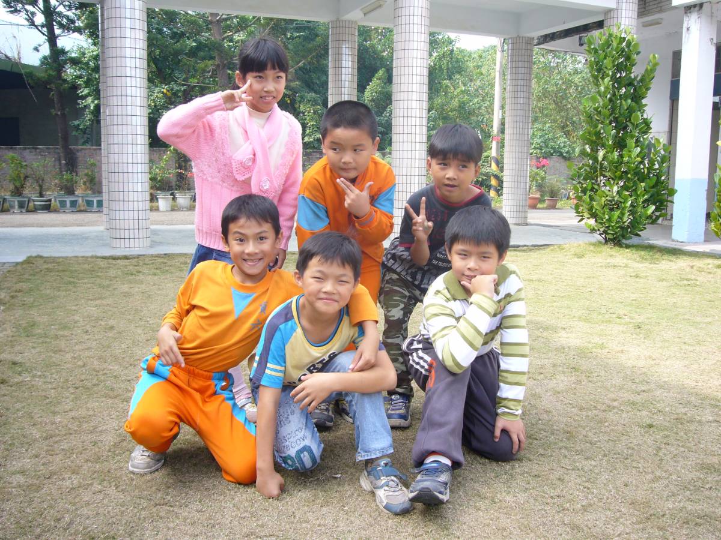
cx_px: 360
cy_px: 270
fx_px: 729
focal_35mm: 35
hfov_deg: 52.6
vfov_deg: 40.7
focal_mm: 5.7
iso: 80
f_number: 3
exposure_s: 1/200
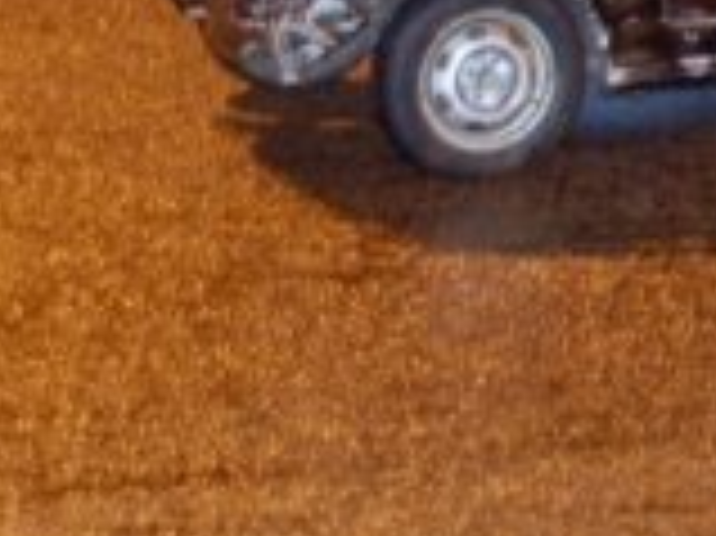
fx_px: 4795
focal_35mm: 232
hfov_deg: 8.4
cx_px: 1076
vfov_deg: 6.3
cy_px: -315
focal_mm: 40
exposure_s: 1/60
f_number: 4.8
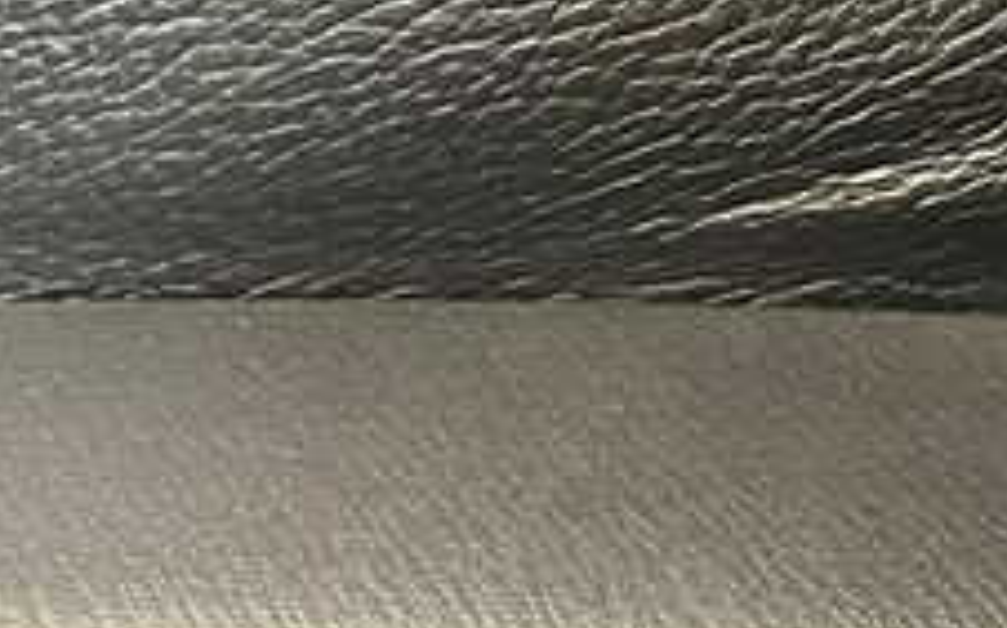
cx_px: -659
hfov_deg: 15.0
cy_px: 975
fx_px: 3429
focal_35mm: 125
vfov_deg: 10.1
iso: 320
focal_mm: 5.1
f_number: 1.6
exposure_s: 1/50
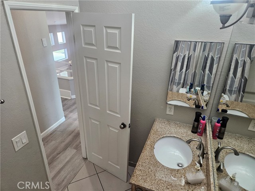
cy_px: 96
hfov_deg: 73.9
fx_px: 169
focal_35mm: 23
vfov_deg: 58.9
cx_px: 128
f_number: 1.8
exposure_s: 1/120
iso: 250
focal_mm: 5.4
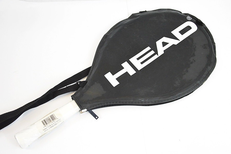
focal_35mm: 38
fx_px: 240
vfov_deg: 35.5
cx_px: 116
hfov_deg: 51.3
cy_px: 77
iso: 1600
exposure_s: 1/160
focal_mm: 25
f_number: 4
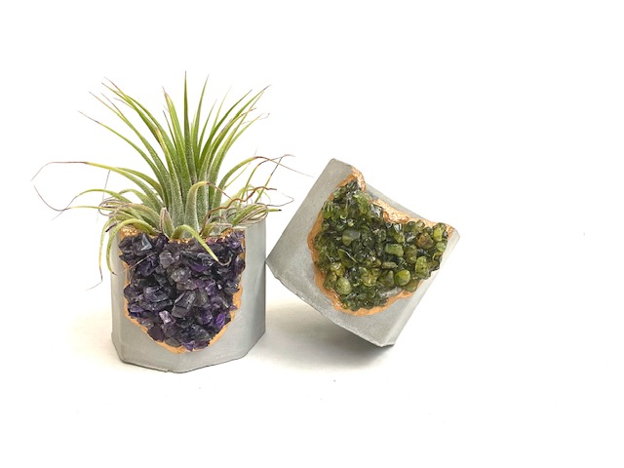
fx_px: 469
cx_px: 312
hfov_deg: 67.3
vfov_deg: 53.1
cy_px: 234
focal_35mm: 26
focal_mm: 4.25
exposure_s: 1/60
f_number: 1.8
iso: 100
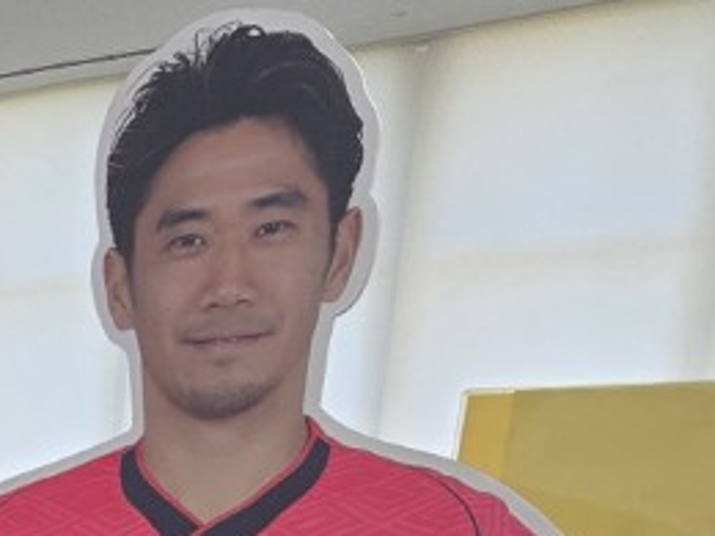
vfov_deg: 17.0
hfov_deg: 21.0
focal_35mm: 72
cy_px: 957
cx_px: -468
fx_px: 1487
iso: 64
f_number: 2.2
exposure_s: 1/120
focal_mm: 2.2
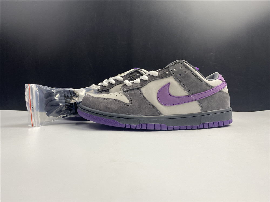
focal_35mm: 26
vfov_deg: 53.1
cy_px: 101
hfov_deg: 67.3
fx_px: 203
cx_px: 135
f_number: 1.8
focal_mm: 4.25
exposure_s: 1/100
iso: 50
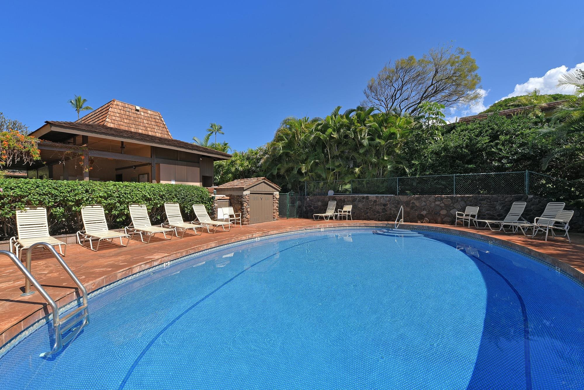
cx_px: 292
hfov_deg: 104.2
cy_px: 195
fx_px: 227
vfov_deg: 81.3
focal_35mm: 14
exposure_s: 1/40
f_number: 14
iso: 100
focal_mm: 14
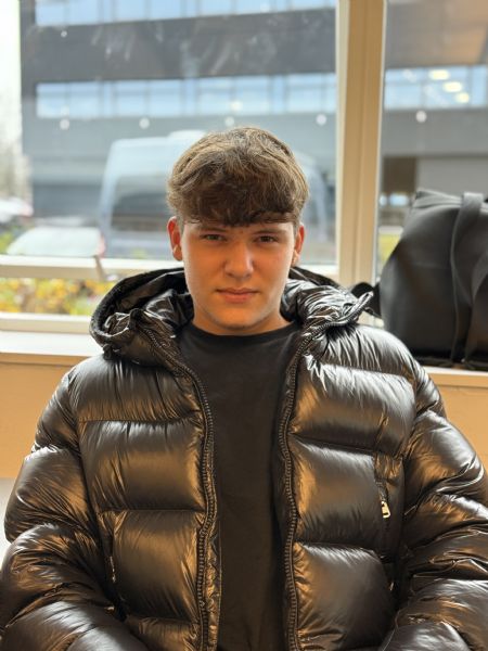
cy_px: 326
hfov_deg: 30.3
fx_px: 902
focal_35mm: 48
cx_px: 244
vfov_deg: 39.7
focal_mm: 6.76
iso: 200
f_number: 1.78
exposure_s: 1/50
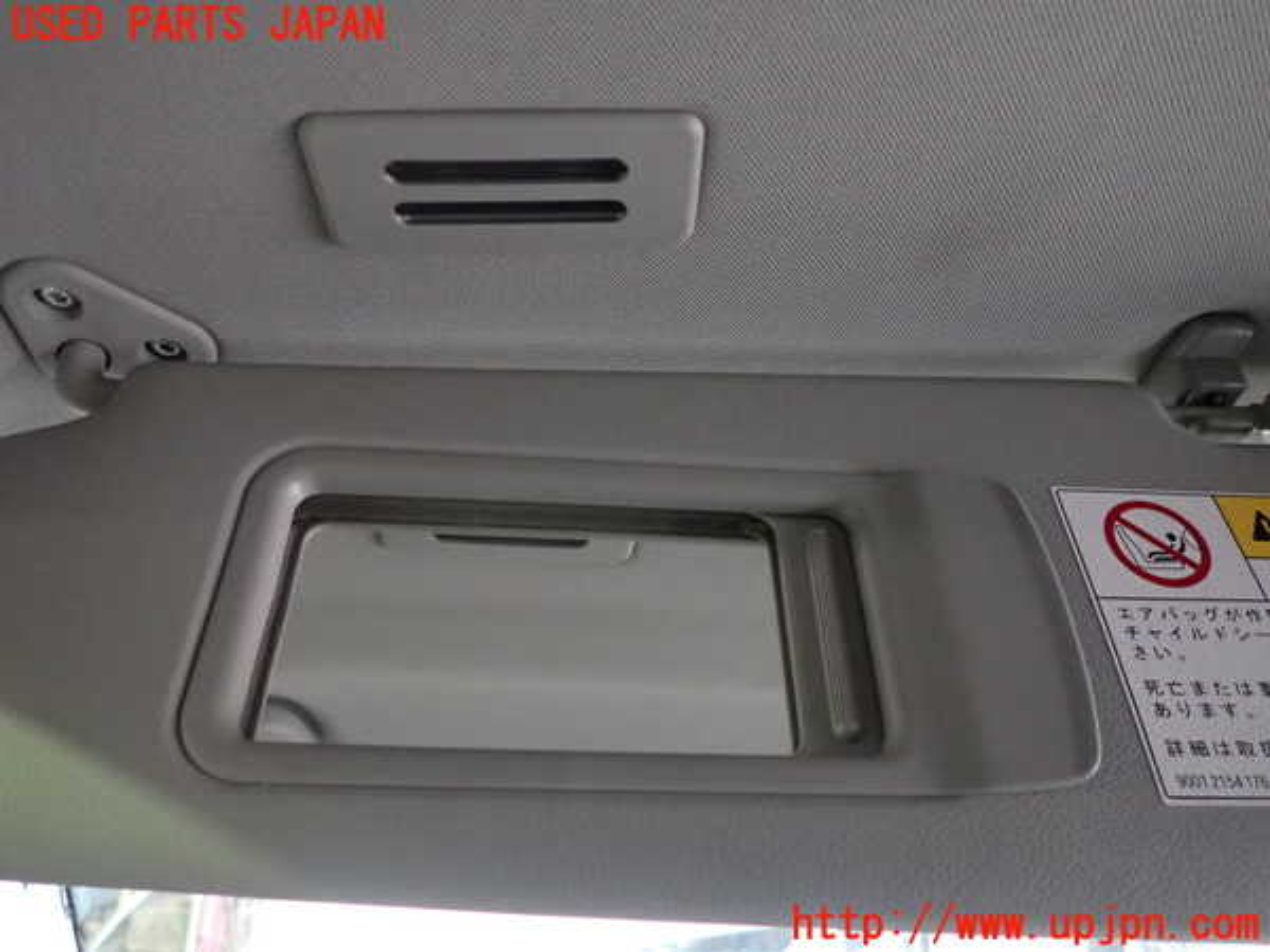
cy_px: 476
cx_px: 635
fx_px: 917
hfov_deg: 69.4
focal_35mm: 25
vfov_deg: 54.9
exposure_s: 1/50
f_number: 2
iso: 1600
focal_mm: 4.5
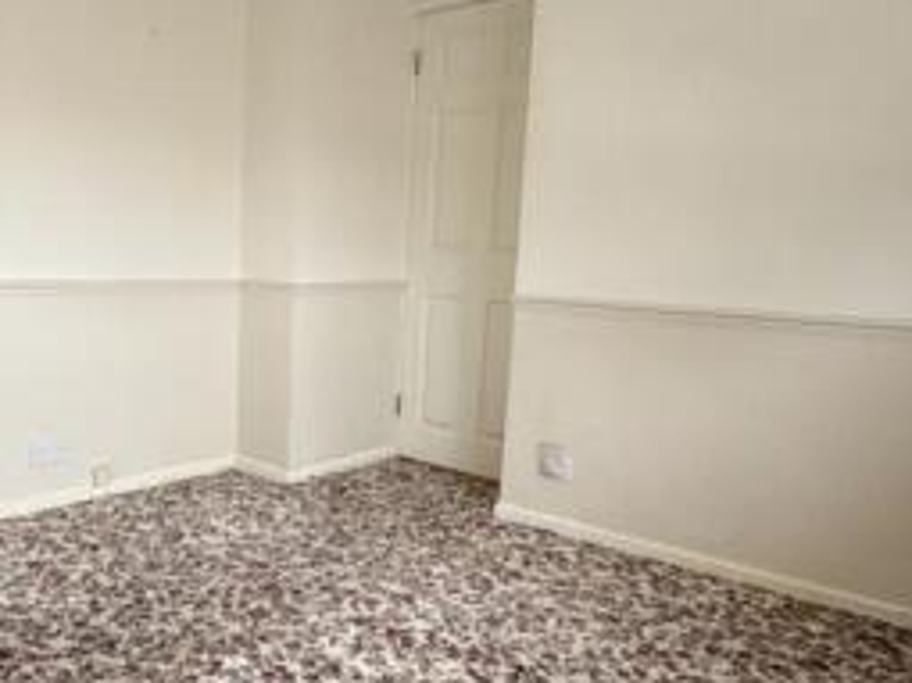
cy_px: 399
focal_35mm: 32
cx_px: 299
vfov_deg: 44.0
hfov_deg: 55.6
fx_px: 843
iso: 500
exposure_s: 1/60
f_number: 2.2
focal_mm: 2.22
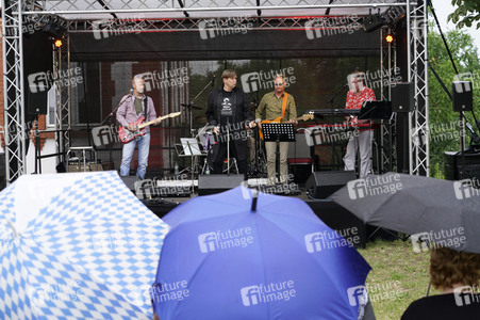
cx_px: 240
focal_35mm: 85
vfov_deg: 16.0
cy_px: 160
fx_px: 1132
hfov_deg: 23.9
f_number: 7.1
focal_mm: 85
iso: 125
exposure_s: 1/25
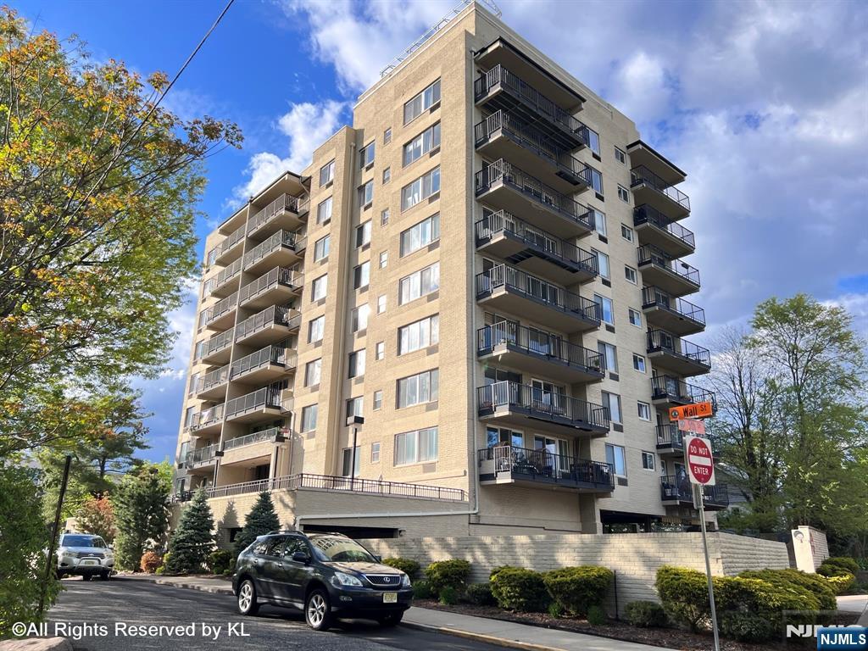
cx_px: 434
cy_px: 326
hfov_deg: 67.3
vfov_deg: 53.1
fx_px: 652
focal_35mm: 26
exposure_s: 1/1038
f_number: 1.5
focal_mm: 5.7
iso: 50
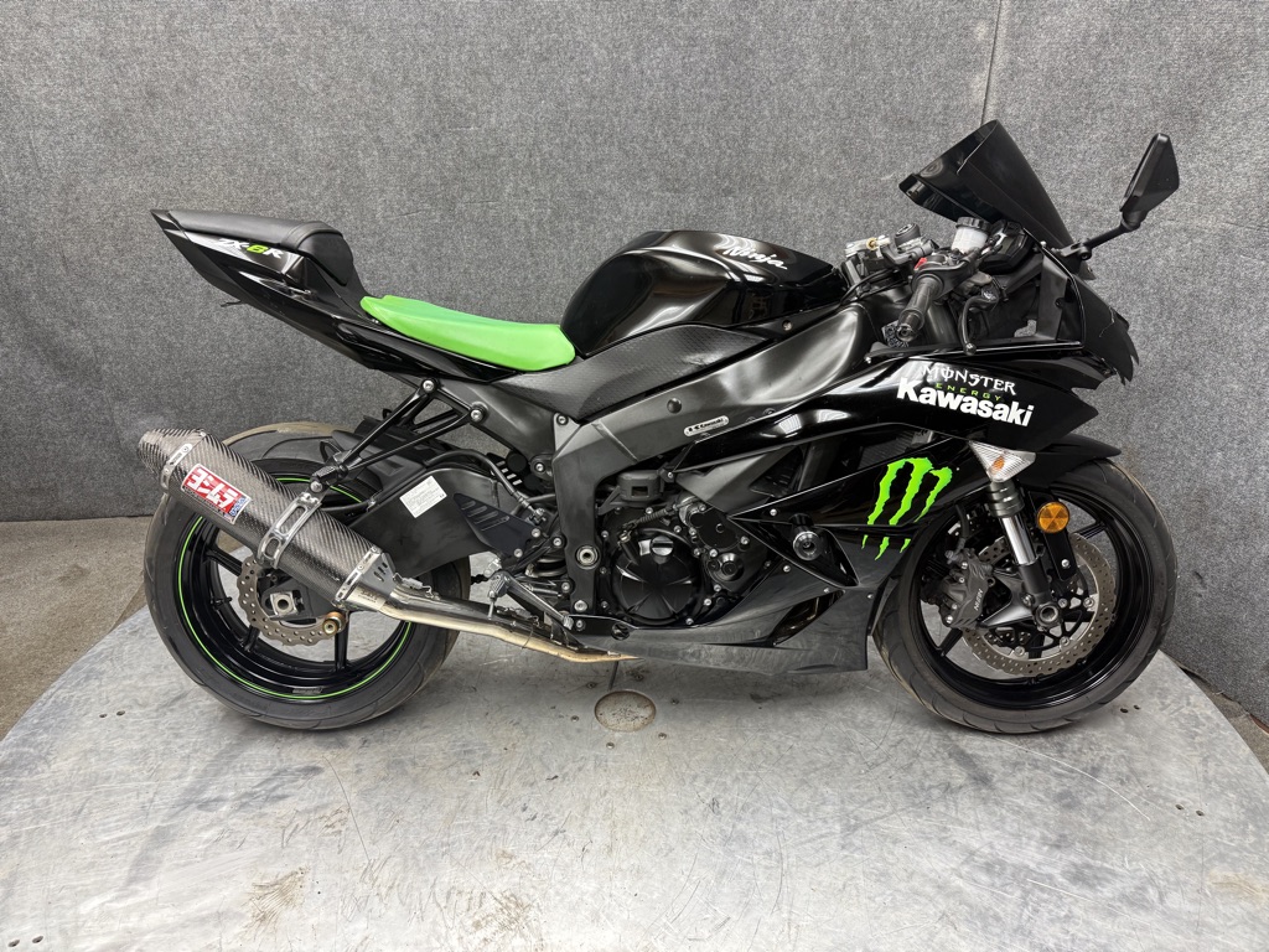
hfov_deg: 71.6
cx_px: 634
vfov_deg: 56.8
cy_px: 476
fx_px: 880
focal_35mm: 24
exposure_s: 1/111
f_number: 1.78
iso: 200
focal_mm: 6.76
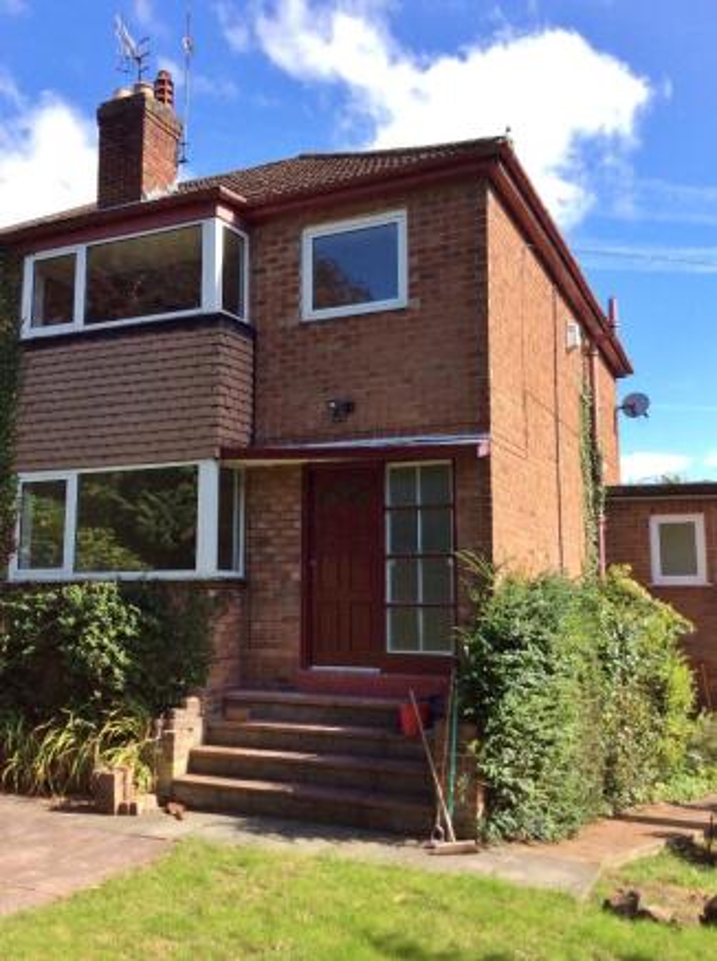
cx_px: 358
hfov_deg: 44.0
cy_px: 480
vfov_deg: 56.9
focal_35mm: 32
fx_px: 887
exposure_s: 1/715
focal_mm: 3.3
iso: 32
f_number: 2.4
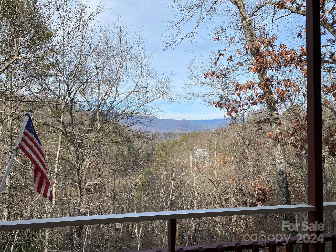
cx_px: 168
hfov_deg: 67.3
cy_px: 126
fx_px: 252
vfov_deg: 53.1
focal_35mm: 26
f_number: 1.8
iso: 32
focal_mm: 4.25
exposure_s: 1/3040
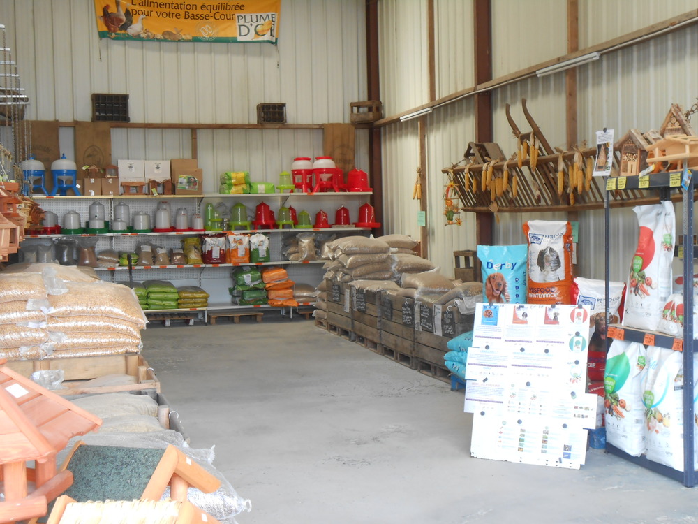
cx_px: 349
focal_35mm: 49
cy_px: 262
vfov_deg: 29.7
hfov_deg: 38.9
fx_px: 988
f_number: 4.8
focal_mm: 8.8
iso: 160
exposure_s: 1/30
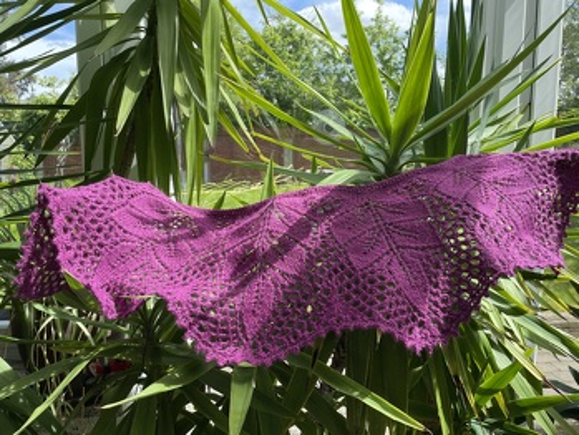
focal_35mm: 26
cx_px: 290
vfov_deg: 53.1
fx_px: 435
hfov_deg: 67.3
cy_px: 218
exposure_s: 1/670
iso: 32
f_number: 1.6
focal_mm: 4.2
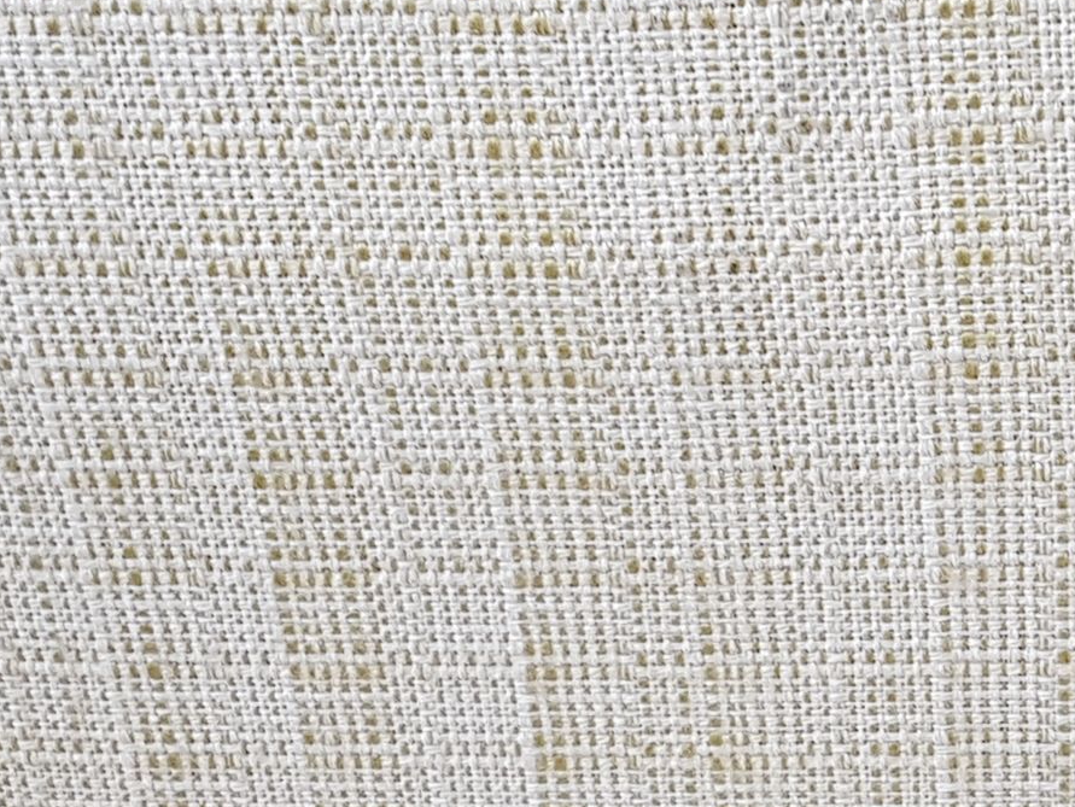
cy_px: 537
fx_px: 2610
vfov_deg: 17.5
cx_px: 981
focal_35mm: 84
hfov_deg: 22.7
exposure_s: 1/50
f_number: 1.7
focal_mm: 4.2
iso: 100
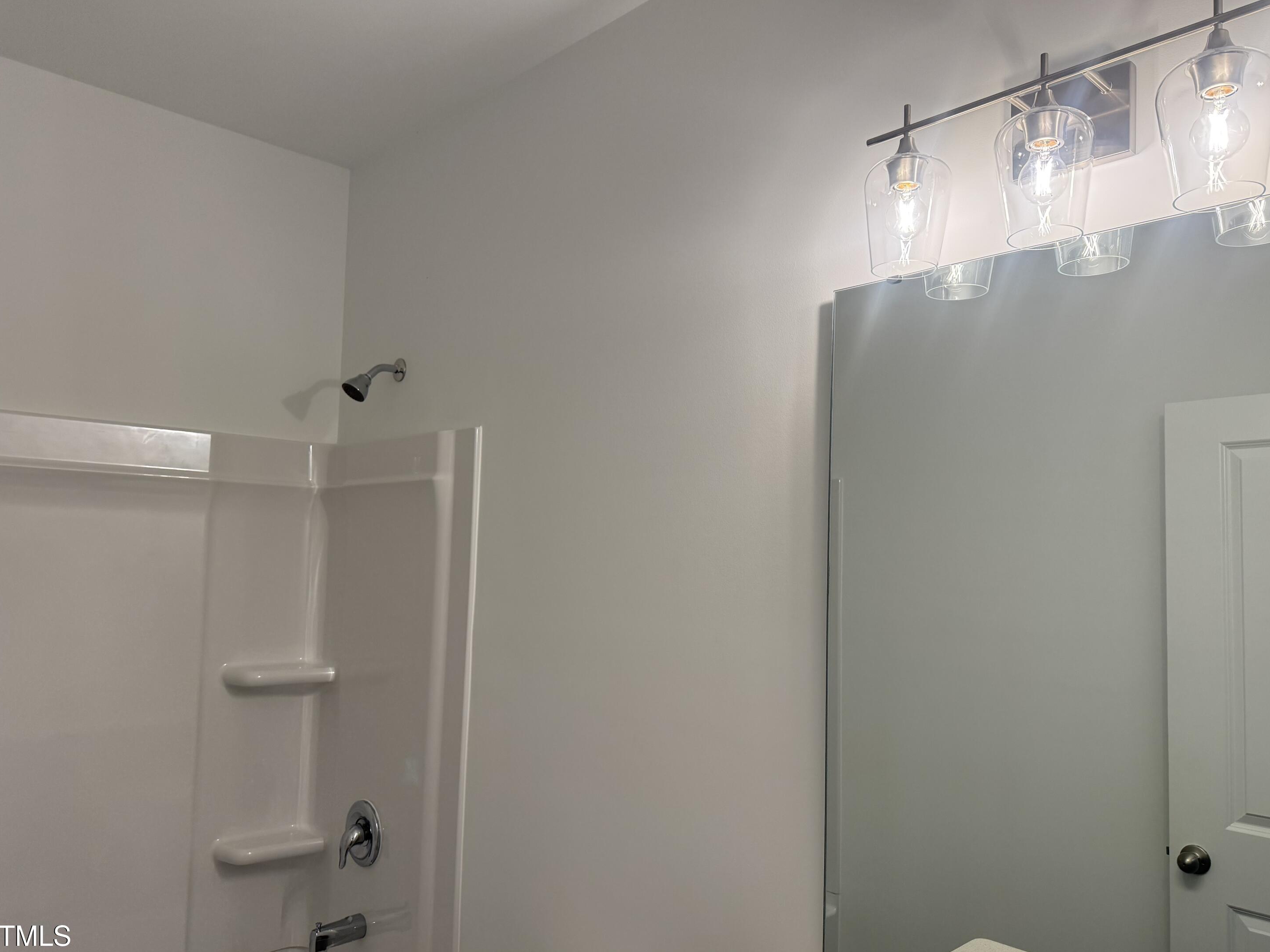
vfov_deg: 54.9
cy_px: 486
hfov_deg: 69.4
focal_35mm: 25
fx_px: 917
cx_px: 657
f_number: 1.78
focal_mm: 6.76
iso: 125
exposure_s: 1/237
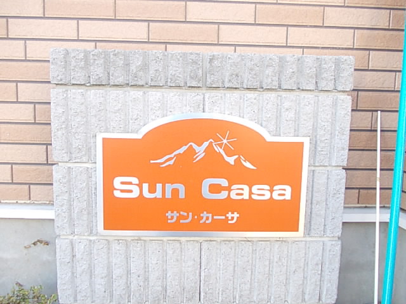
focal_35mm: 28
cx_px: 203
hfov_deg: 63.4
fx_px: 328
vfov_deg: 49.7
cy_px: 152
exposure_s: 1/160
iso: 200
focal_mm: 4
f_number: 2.7
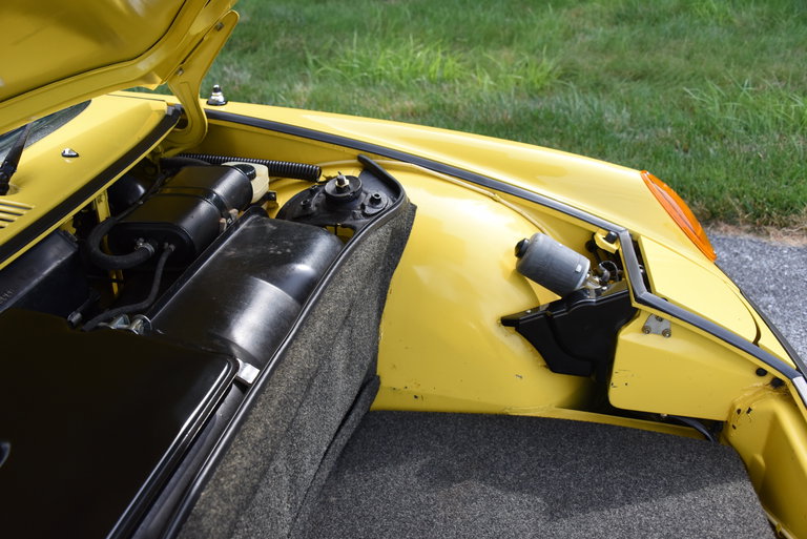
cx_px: 404
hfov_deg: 50.7
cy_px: 270
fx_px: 852
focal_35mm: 38
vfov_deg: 35.1
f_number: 7.1
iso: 2000
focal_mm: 38
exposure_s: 1/1600
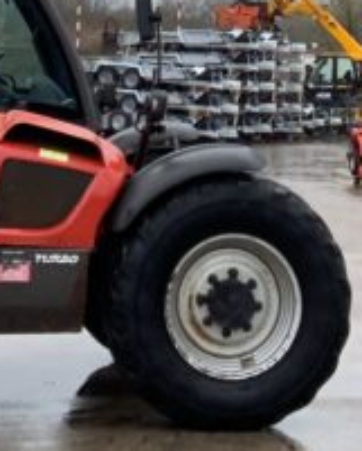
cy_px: -283
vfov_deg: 12.5
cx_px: 184
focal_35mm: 144
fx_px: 1927
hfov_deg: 10.7
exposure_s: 1/122
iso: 20
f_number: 1.8
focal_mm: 3
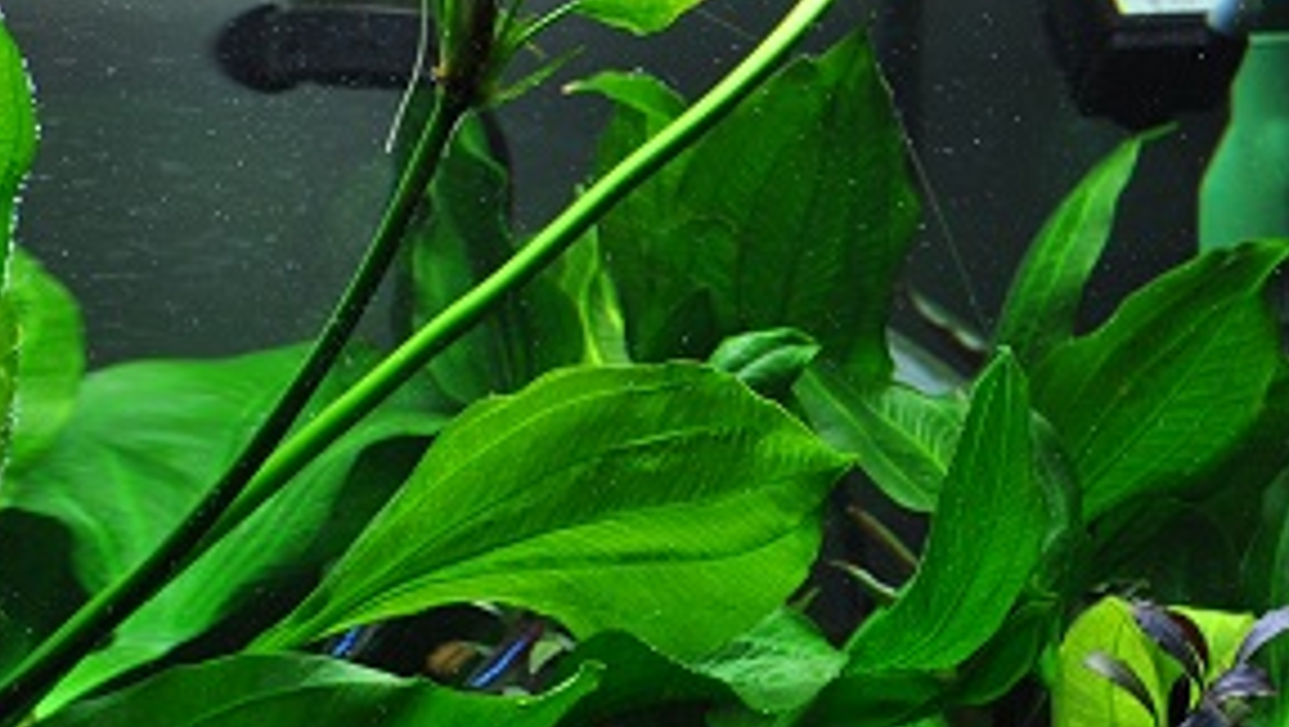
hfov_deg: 11.3
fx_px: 6499
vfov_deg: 6.4
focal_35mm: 190
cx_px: 247
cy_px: 512
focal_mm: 58
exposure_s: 1/60
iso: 400
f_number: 5
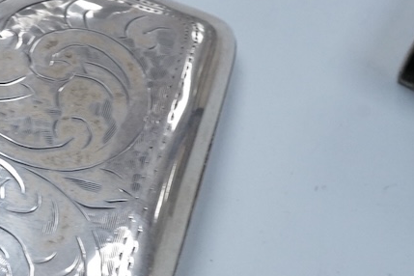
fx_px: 1357
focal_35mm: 118
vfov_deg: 11.6
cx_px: -26
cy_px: 174
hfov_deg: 16.9
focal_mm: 30
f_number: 10
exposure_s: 1/100
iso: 2000
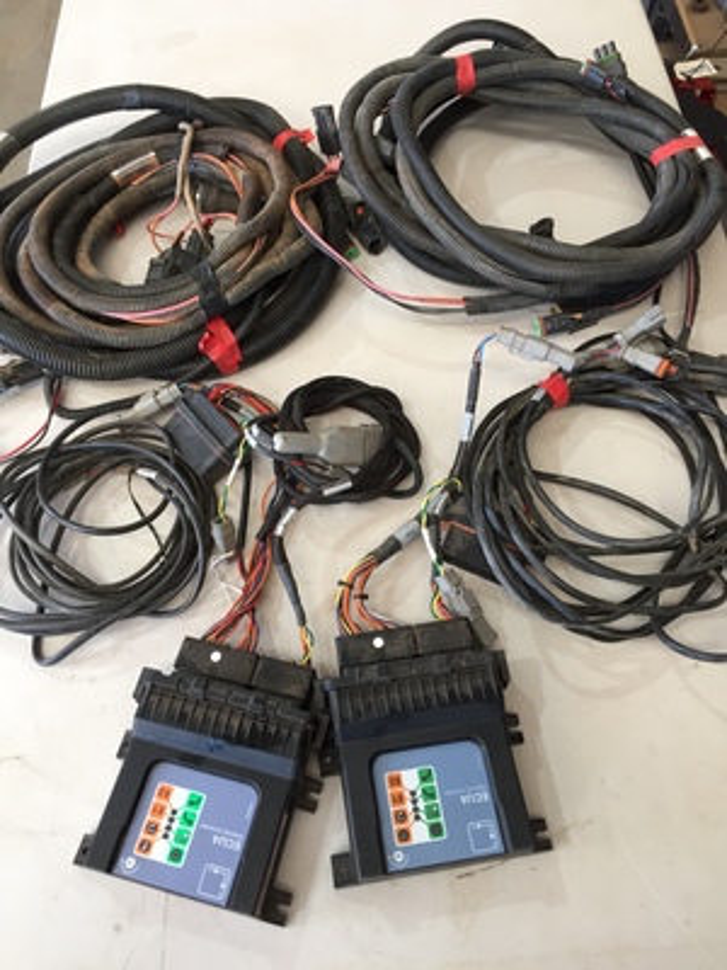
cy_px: 485
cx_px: 364
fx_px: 812
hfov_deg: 48.2
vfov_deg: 61.7
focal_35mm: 29
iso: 80
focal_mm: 4.15
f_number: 2.2
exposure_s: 1/33
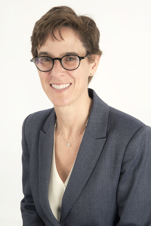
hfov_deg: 16.1
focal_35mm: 85
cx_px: 76
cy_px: 113
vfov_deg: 23.9
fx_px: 534
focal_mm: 85
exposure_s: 1/125
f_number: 22
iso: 125
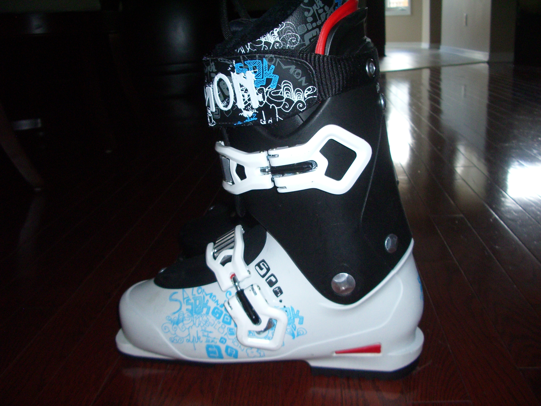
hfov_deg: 52.6
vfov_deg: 40.7
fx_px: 547
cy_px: 203
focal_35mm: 35
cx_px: 270
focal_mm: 5.8
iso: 200
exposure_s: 1/60
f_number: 2.6
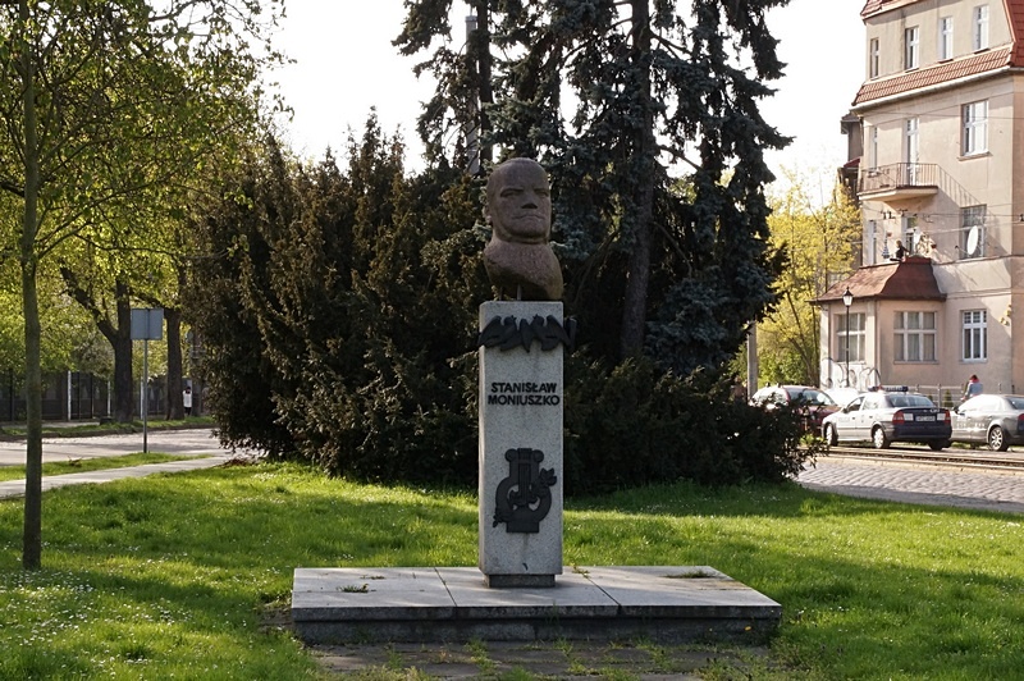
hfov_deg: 22.6
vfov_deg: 15.2
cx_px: 512
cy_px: 340
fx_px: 2558
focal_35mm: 90
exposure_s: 1/50
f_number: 29
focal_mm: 60
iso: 800
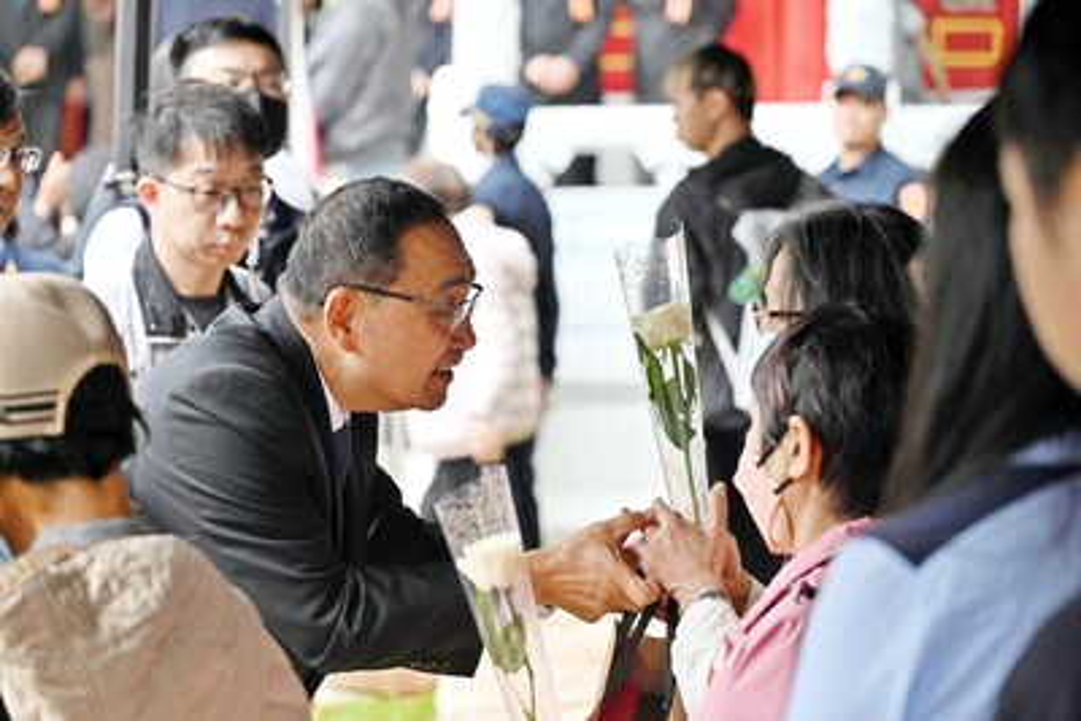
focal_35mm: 120
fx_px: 3604
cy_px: 360
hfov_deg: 17.1
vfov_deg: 11.4
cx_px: 540
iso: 280
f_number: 4.5
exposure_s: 1/125
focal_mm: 120
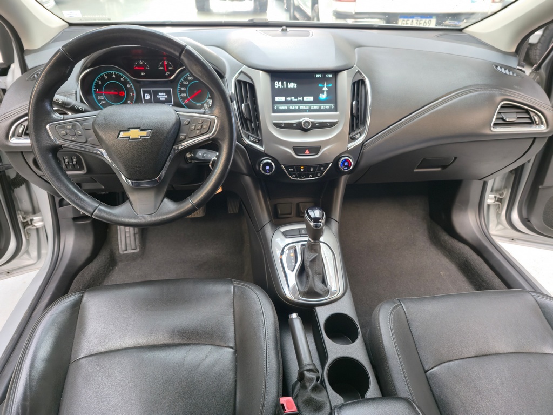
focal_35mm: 23
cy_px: 208
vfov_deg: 58.9
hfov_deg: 73.9
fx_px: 367
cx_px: 276
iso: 160
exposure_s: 1/60
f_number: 1.7
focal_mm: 6.3
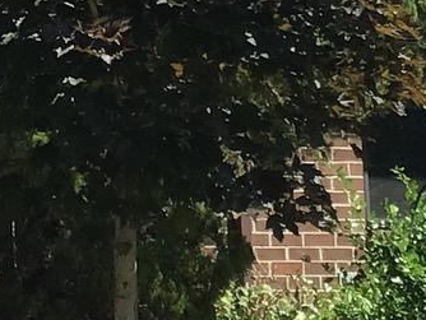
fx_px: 2340
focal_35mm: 190
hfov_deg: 10.3
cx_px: 5
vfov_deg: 7.7
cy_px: -119
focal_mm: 3.3
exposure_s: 1/668
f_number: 2.4
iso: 25
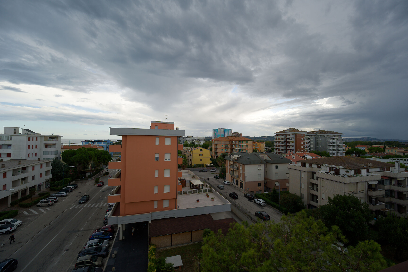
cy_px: 136
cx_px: 204
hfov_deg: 104.3
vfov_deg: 81.2
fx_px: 159
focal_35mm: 14
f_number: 4
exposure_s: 1/250
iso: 100
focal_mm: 14
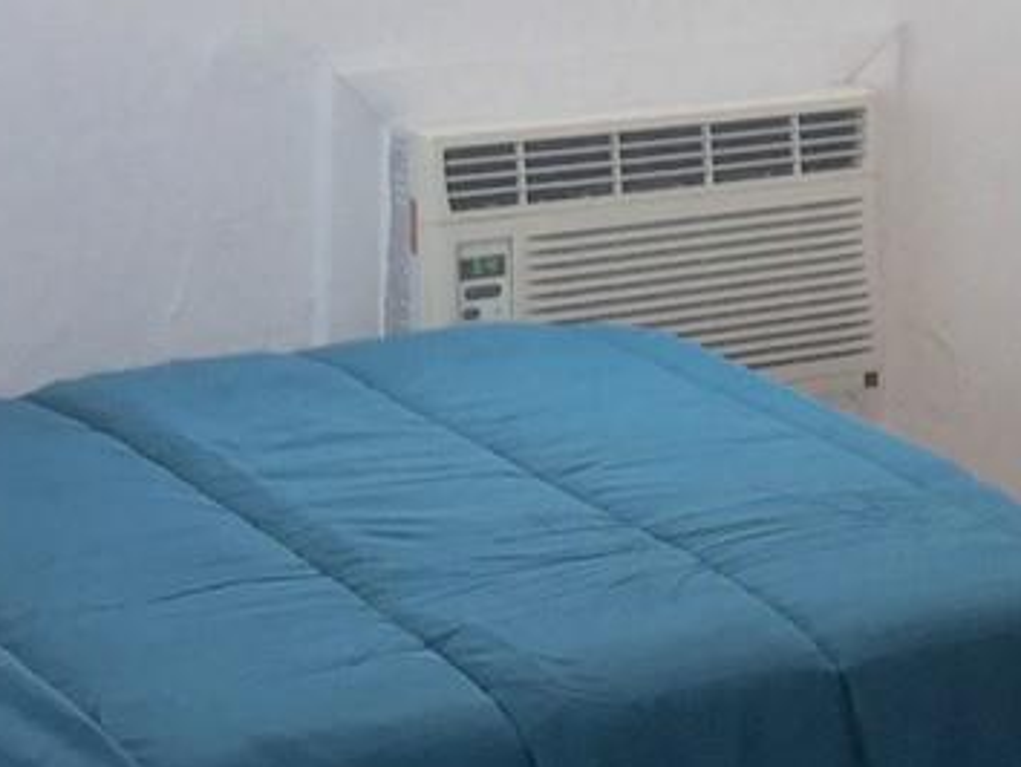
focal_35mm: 131
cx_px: 1716
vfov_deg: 11.2
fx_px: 3866
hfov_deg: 13.7
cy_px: 20
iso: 32
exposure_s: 1/60
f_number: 2.2
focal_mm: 4.15
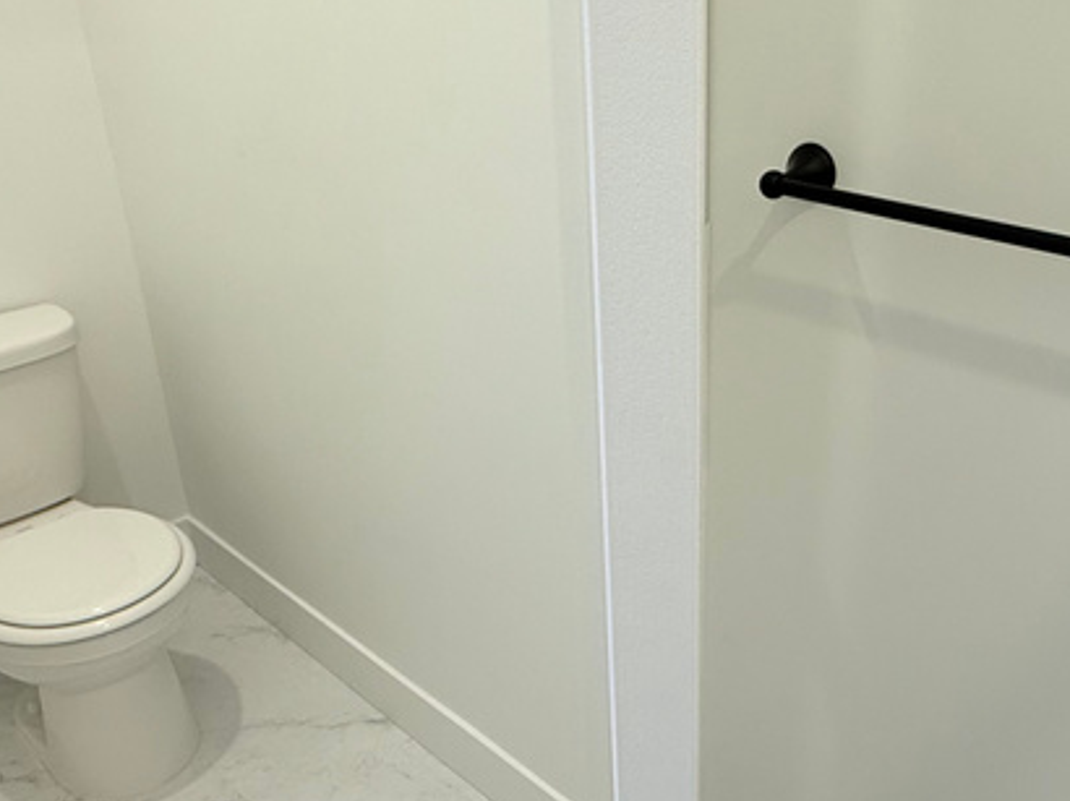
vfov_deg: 40.7
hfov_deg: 52.0
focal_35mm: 35
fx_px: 1081
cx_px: 681
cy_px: 397
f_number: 2.2
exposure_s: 1/120
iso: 125
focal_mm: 2.22
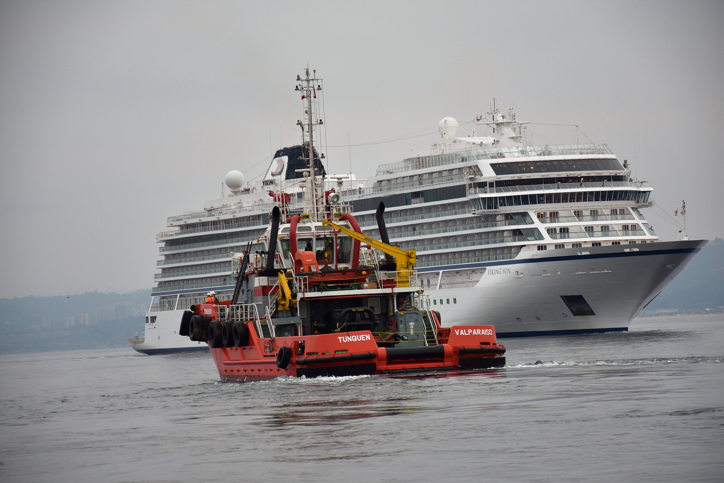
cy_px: 242
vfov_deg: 8.7
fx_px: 3167
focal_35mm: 158
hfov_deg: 13.0
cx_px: 362
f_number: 5.6
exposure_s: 1/100
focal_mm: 105
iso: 400
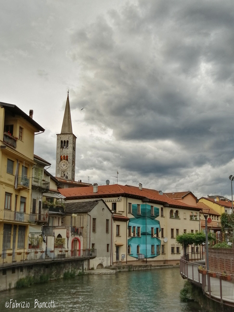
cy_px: 156
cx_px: 117
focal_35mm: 46
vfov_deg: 41.2
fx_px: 415
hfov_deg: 31.5
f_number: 1.8
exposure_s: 1/50
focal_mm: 3.88
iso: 50
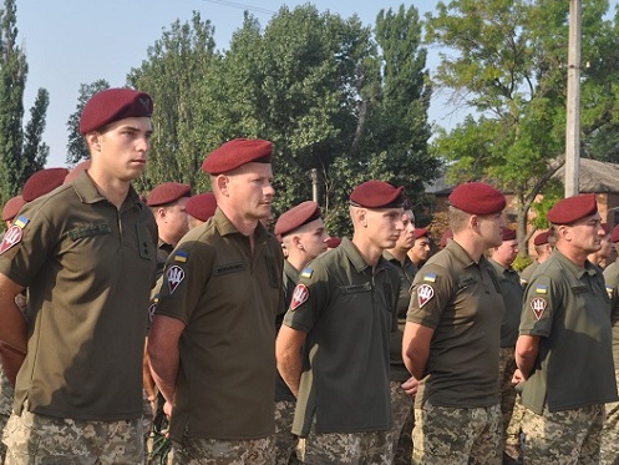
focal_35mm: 70
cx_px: 191
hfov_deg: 27.5
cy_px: 245
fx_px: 1252
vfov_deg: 21.0
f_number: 9
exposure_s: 1/200
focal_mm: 32
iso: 200
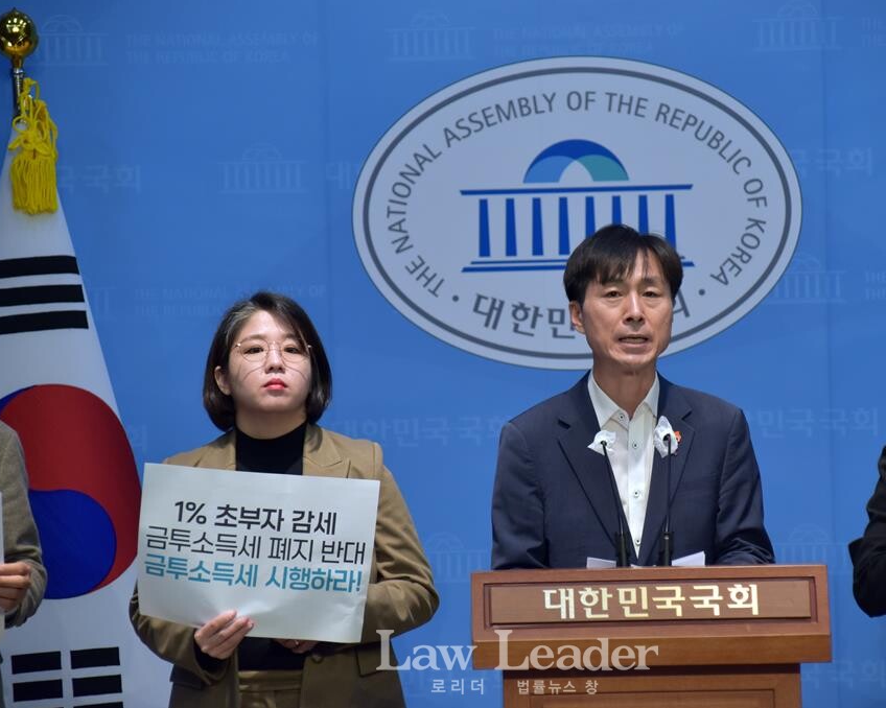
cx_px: 502
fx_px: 6018
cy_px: 353
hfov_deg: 8.4
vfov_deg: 6.7
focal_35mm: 230
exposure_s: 1/160
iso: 640
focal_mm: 135
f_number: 6
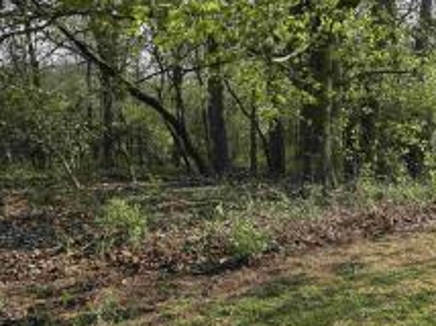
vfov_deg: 33.5
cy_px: 134
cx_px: 338
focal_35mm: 43
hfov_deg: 42.3
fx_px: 541
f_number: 1.8
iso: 80
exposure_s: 1/2593
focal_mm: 5.4
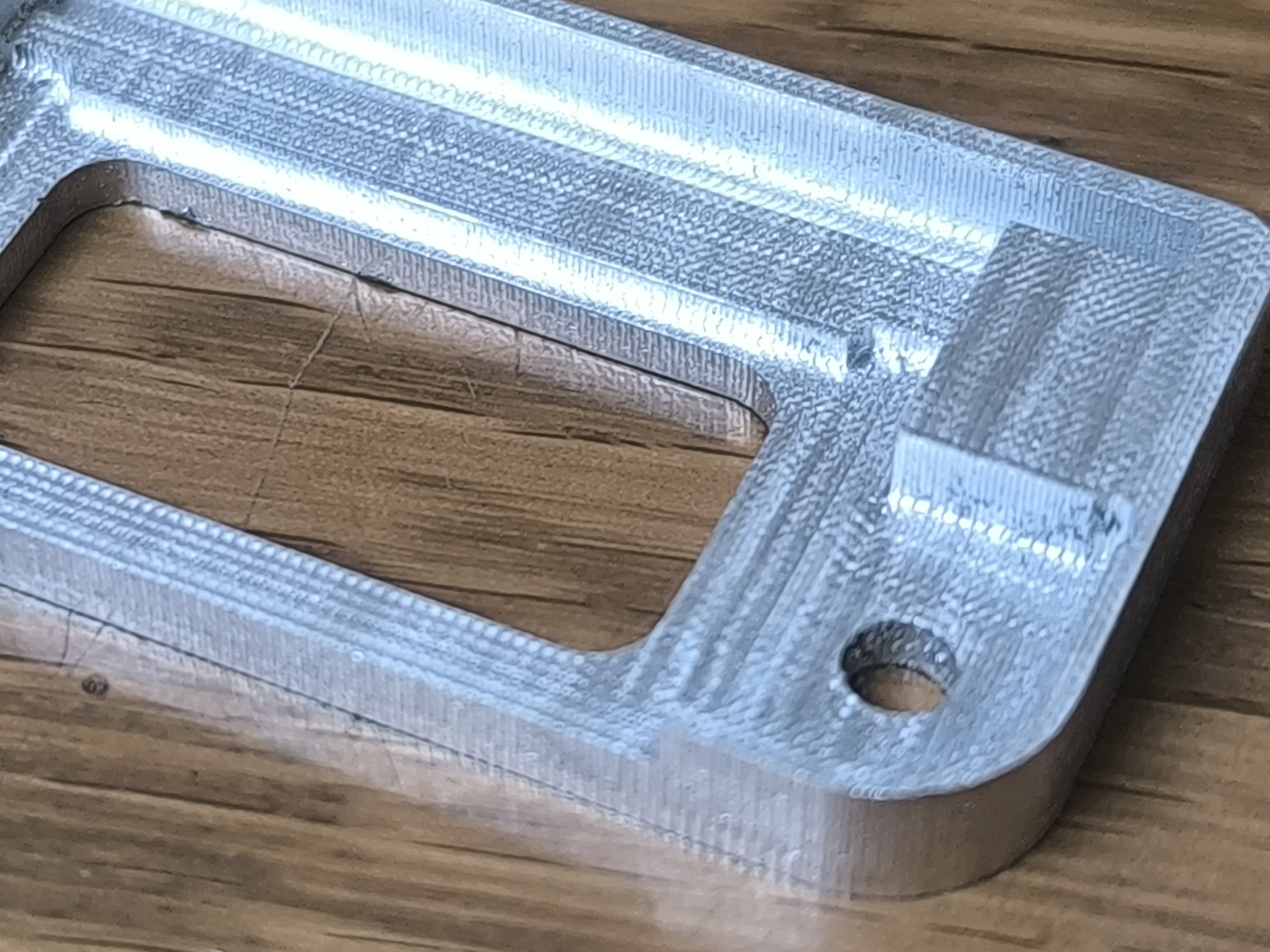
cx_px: 485
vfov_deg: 15.7
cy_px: 326
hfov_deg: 20.8
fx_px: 3448
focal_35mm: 94
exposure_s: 1/50
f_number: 1.65
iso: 1000
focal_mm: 6.14
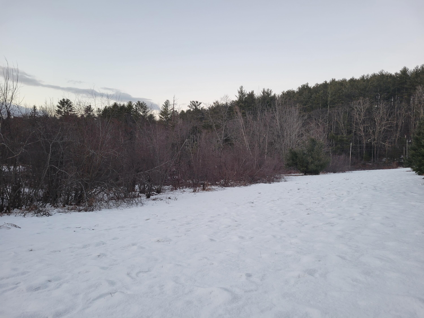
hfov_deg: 67.3
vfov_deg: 53.1
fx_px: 318
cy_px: 159
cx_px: 212
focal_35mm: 26
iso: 100
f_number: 1.8
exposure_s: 1/120
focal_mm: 5.4
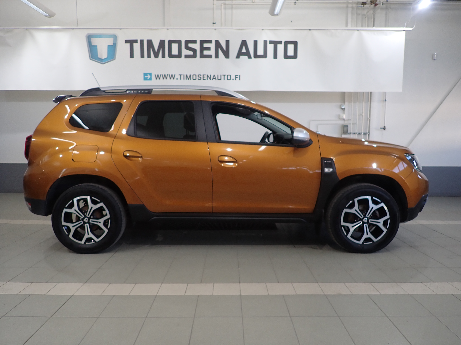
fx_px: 333
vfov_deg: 54.9
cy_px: 172
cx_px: 230
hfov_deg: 69.4
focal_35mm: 25
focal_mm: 4.5
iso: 100
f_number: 2
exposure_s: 1/80
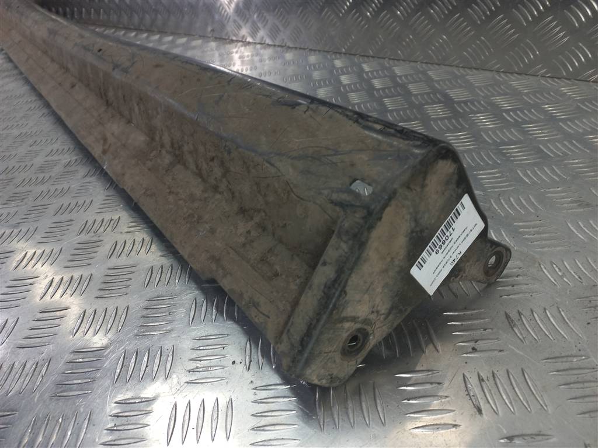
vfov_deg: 54.9
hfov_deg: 69.4
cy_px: 224
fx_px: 432
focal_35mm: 25
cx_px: 299
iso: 50
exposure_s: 1/50
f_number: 1.8
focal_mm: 4.6
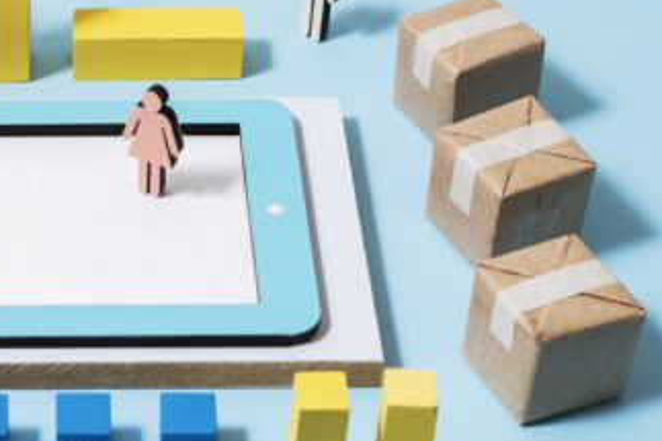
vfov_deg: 13.2
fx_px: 1911
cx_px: 10
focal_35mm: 104
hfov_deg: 19.1
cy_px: 209
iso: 200
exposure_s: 1/125
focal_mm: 50
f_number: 10
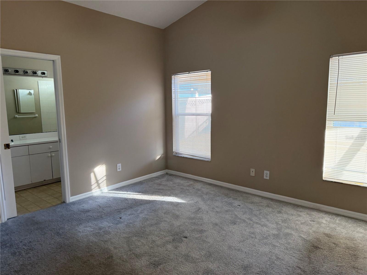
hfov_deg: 71.6
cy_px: 138
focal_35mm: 24
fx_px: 254
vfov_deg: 56.8
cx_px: 184
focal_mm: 6.76
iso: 160
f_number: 1.78
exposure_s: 1/60
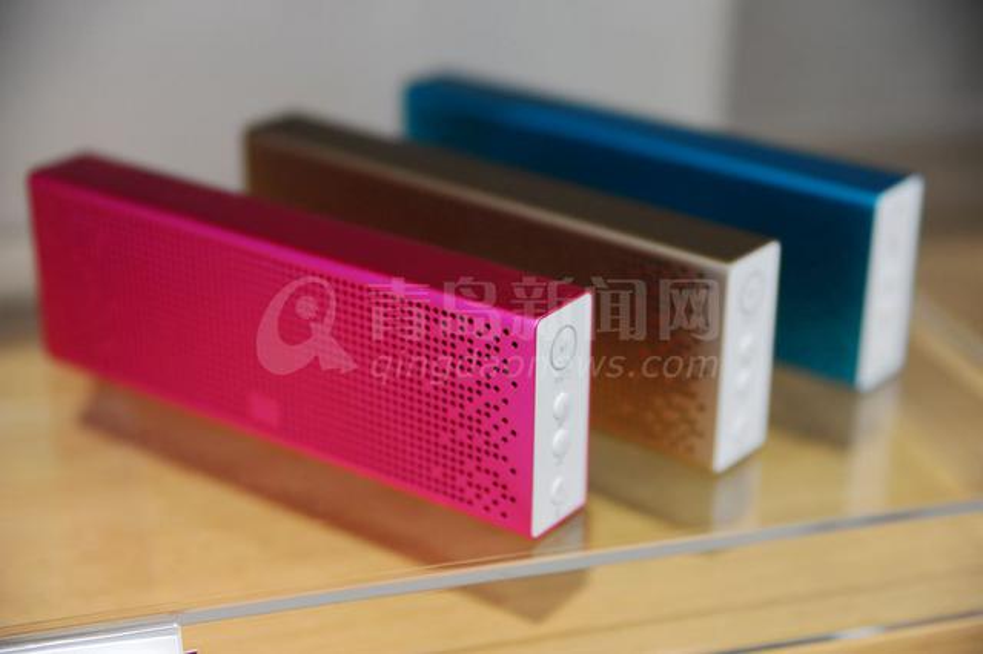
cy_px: 327
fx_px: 2047
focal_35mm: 75
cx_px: 492
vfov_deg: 18.2
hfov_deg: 27.0
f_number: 2.8
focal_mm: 75
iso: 500
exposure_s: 1/125
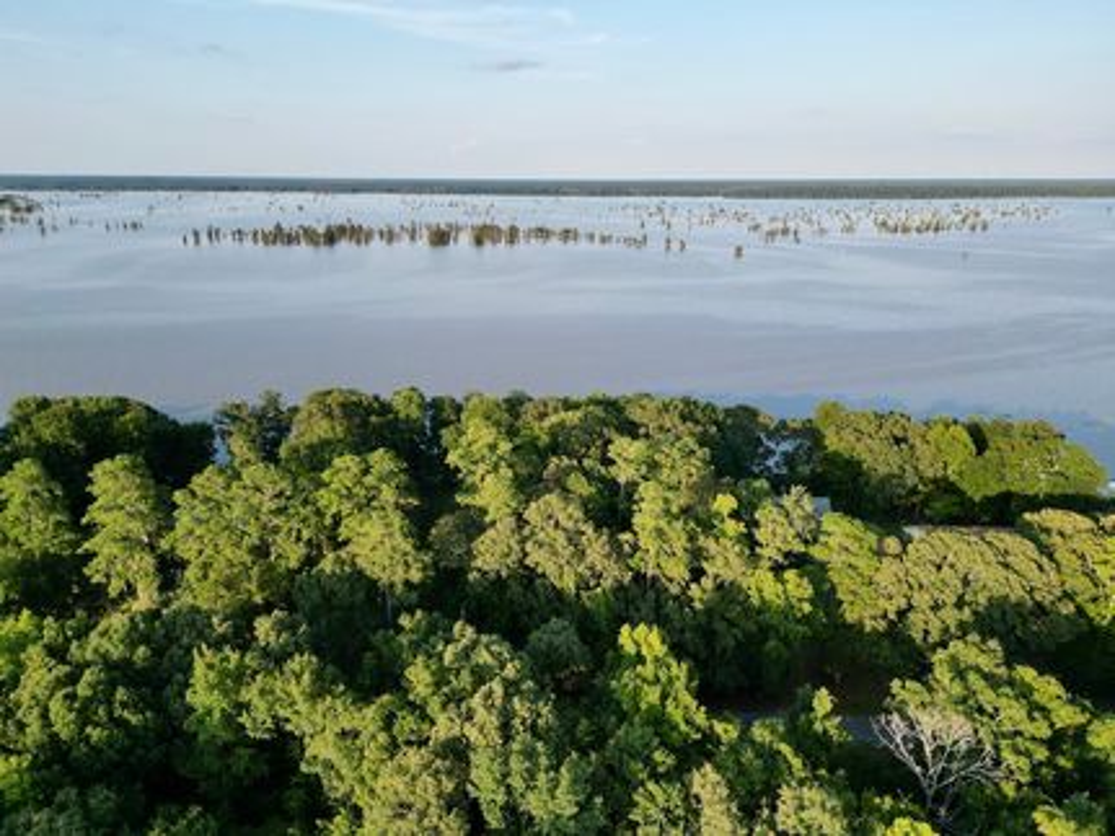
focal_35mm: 24
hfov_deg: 71.6
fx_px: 773
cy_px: 418
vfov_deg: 56.8
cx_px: 558
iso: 100
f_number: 1.7
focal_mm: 6.72
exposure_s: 1/1000
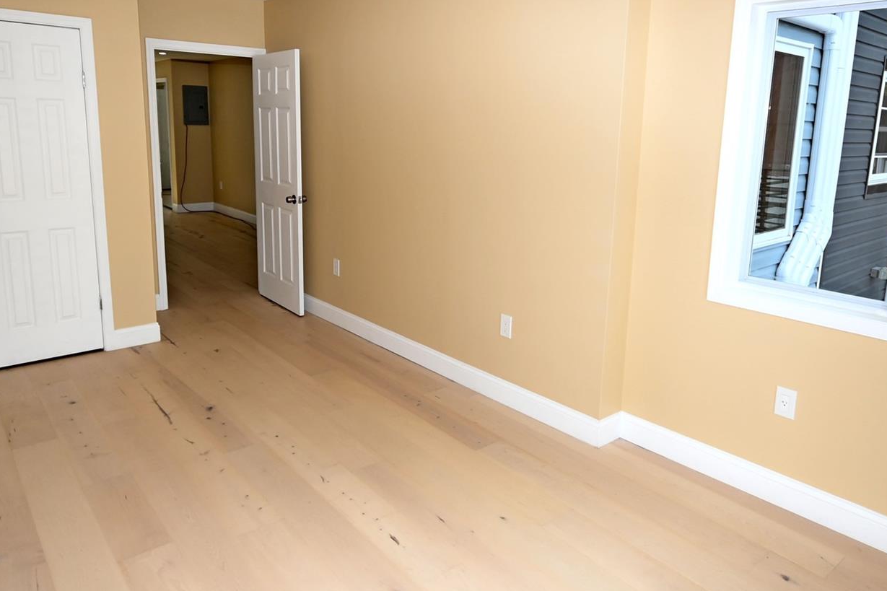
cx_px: 458
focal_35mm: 25
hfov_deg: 71.5
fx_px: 616
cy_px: 226
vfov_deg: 50.8
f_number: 5.6
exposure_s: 1/125
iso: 140
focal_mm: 10
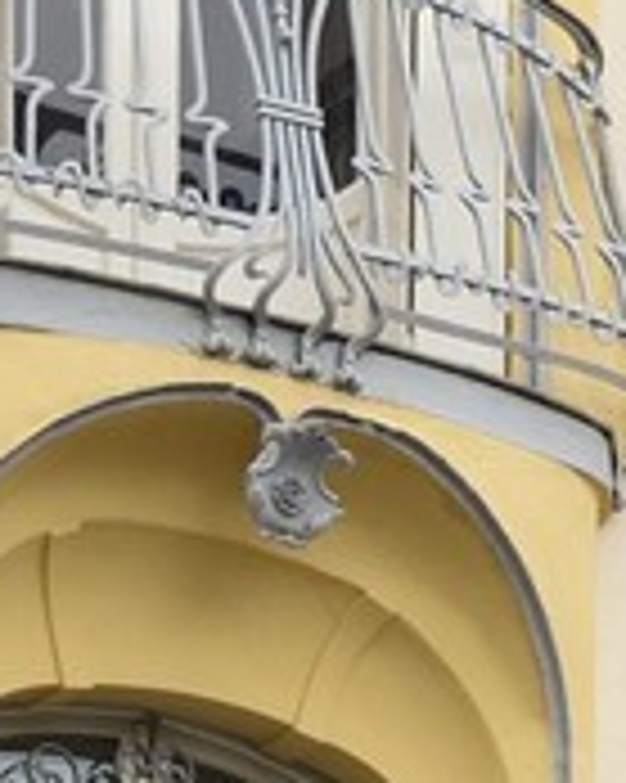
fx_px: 7603
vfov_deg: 5.5
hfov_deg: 4.7
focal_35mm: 328
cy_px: 2529
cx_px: 405
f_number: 7.1
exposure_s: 1/320
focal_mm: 38
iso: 320
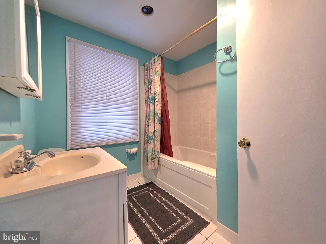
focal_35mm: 13
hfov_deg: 106.2
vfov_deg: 89.9
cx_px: 163
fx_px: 122
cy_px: 122
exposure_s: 1/60.2
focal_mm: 2.2
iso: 320
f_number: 1.9
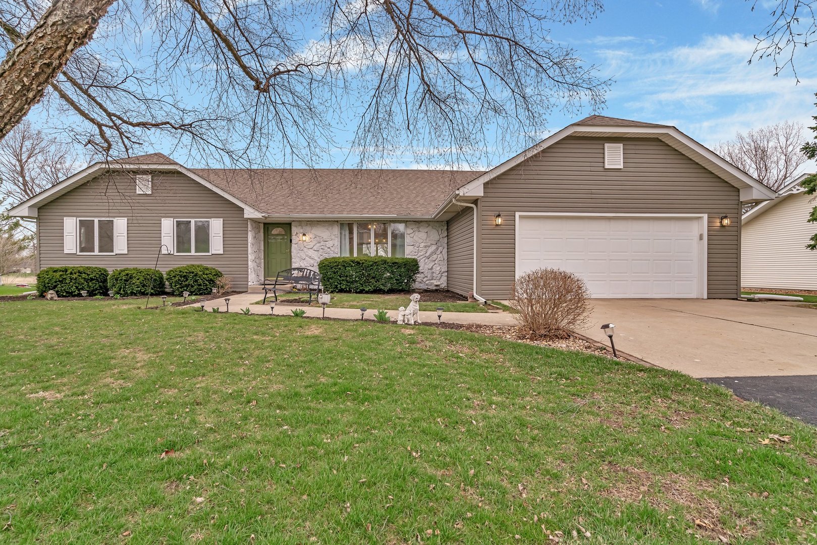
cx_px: 408
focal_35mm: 16
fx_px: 363
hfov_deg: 96.7
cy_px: 272
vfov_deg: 73.8
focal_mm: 16
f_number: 9
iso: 400
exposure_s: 1/100
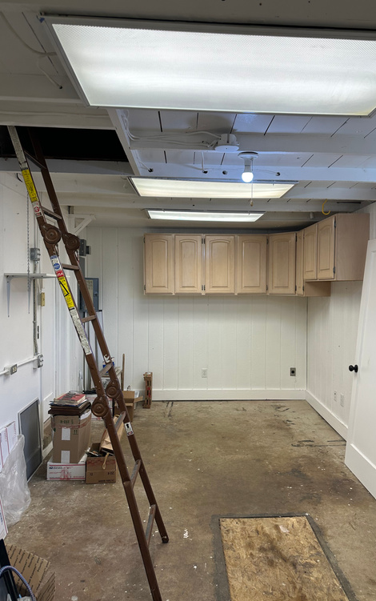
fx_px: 426
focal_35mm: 26
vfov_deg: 70.4
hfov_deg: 47.5
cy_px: 301
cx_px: 211
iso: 100
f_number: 1.78
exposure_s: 1/160
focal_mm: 6.86
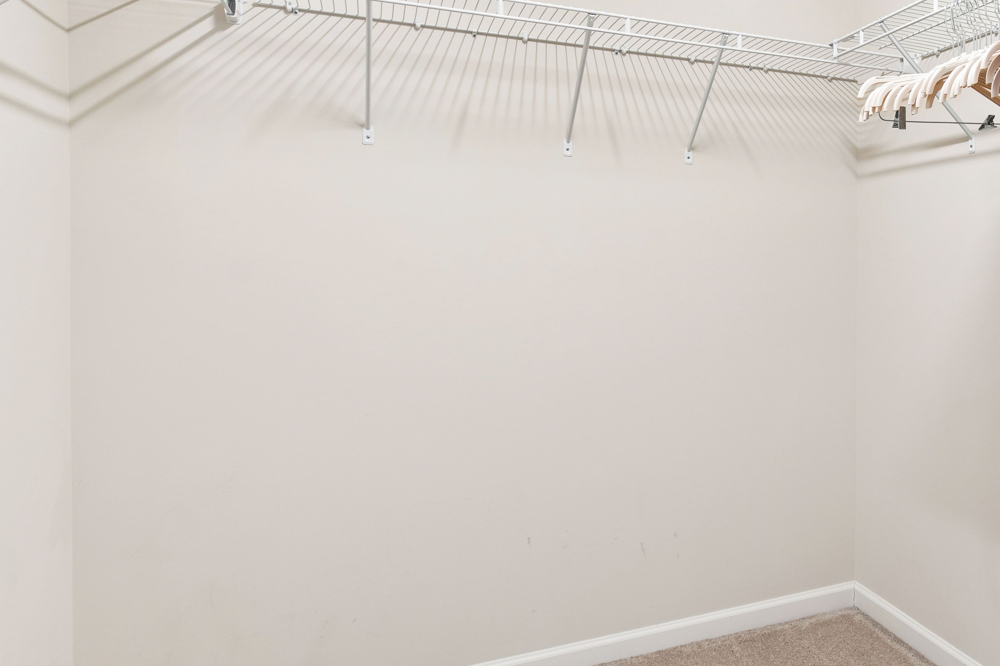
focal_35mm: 27
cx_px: 782
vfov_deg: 47.6
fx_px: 750
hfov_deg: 62.4
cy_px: 260
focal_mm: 10
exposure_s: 1.3
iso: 100
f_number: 8
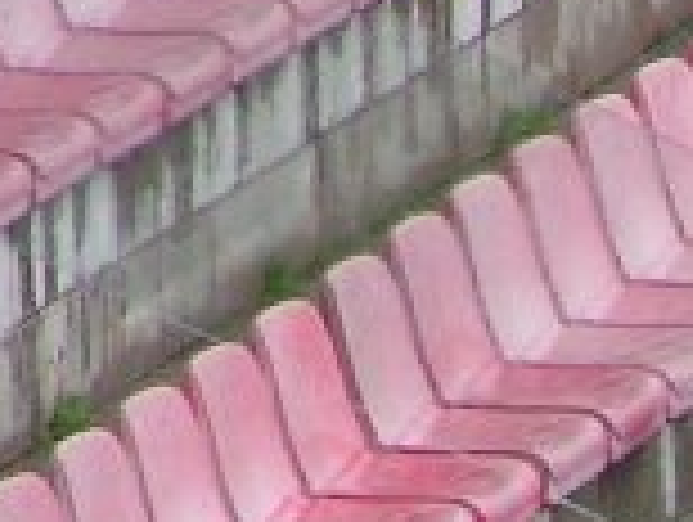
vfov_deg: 0.8
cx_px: 1278
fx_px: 39520
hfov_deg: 1.0
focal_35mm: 1971
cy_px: 994
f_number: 3.5
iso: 100
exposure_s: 1/400
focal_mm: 58
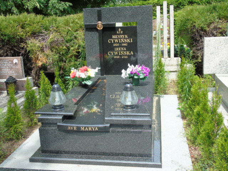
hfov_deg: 46.8
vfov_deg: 36.0
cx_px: 114
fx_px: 263
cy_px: 86
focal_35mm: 40
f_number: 3.9
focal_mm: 7.1
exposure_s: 1/200
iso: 80
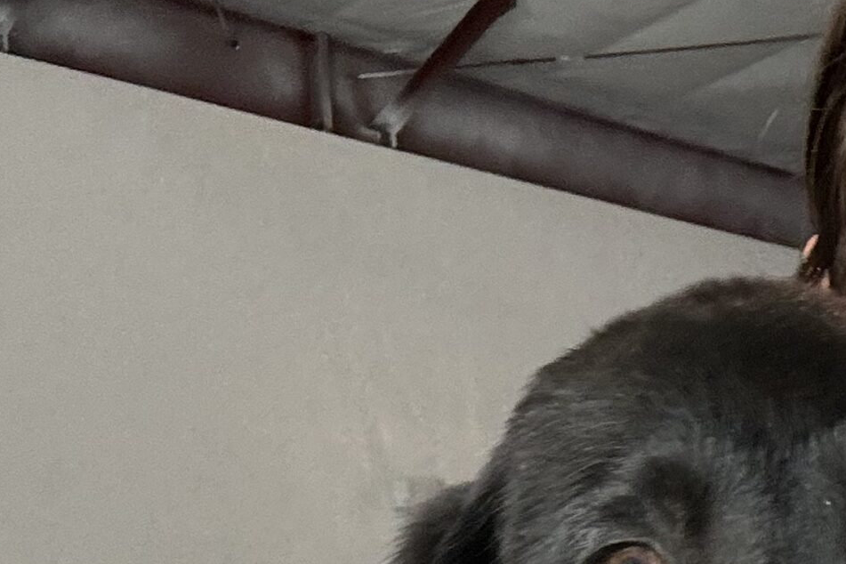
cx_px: 841
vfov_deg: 15.6
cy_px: 699
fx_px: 1974
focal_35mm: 84
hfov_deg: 23.2
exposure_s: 1/71
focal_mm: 2.69
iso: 80
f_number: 1.9
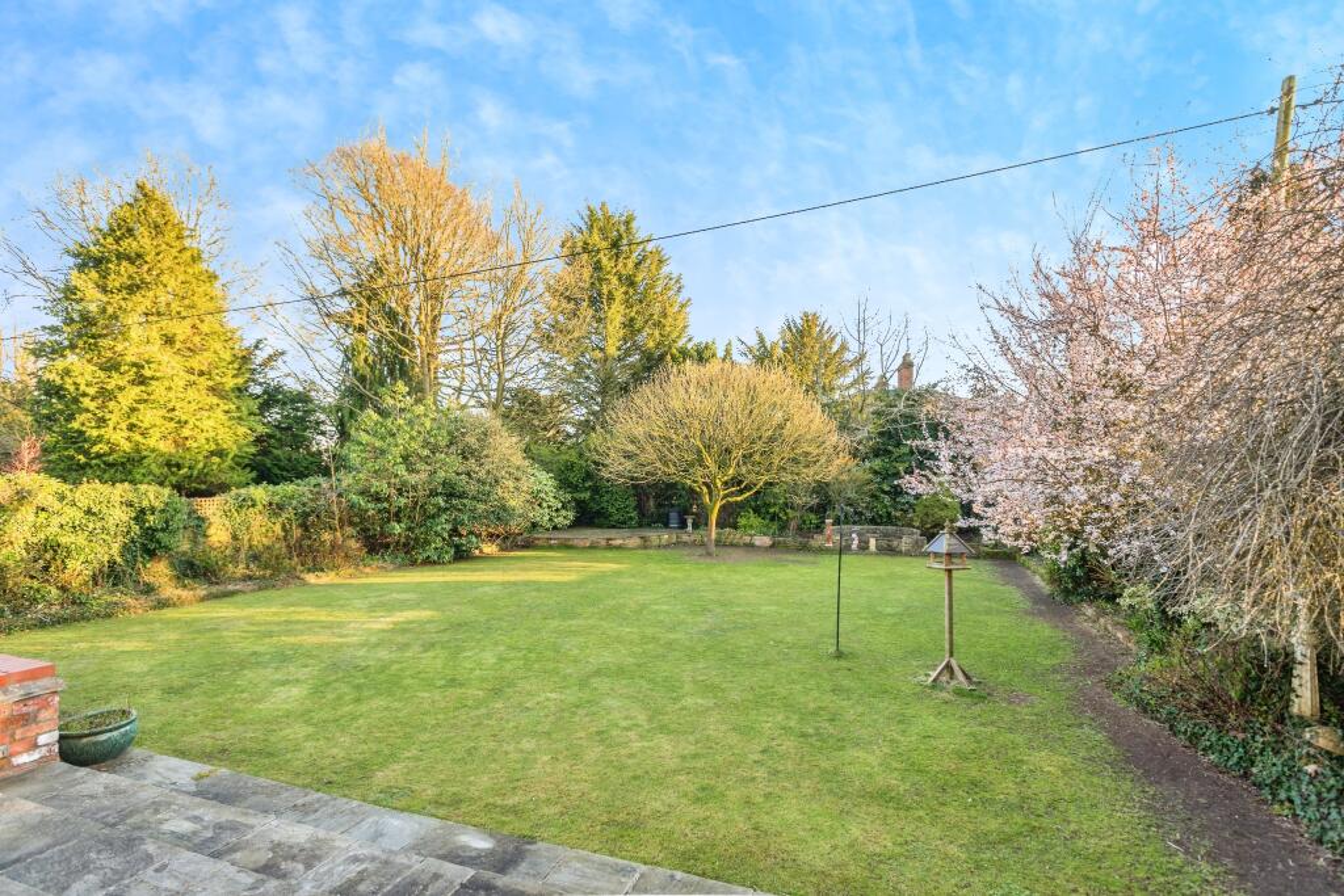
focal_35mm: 17
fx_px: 635
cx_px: 672
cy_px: 448
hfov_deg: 93.3
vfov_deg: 70.5
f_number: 7.1
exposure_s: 1/60
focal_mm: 17
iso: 200
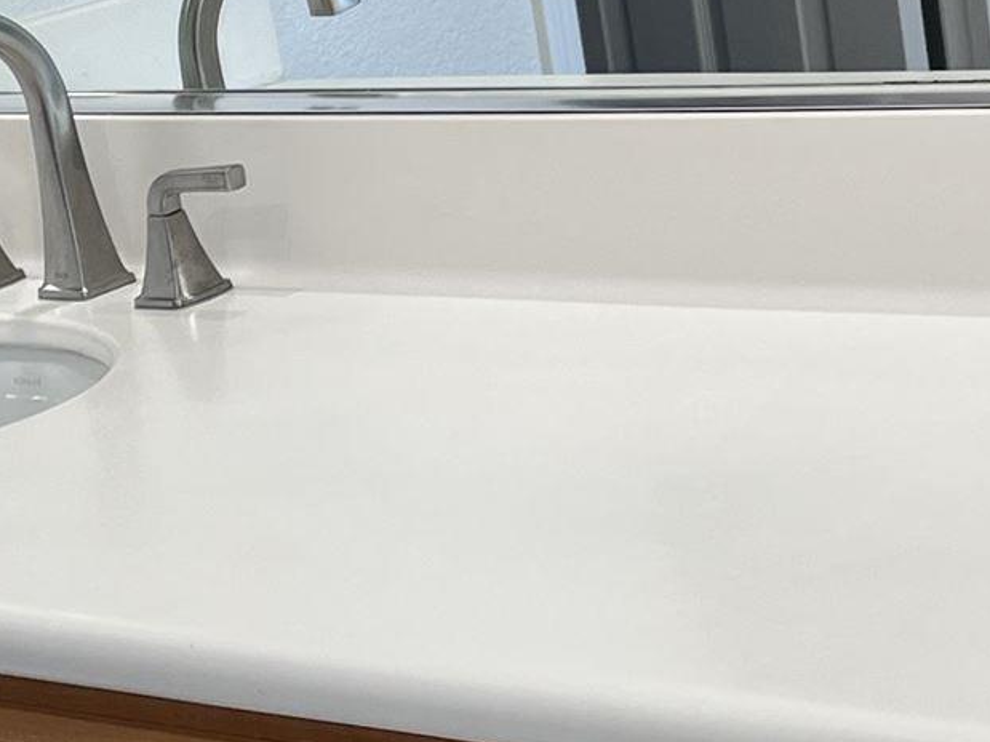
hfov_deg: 15.3
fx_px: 3689
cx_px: 625
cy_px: 593
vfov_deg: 11.4
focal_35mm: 129
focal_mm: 5.7
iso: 50
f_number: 1.5
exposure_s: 1/120
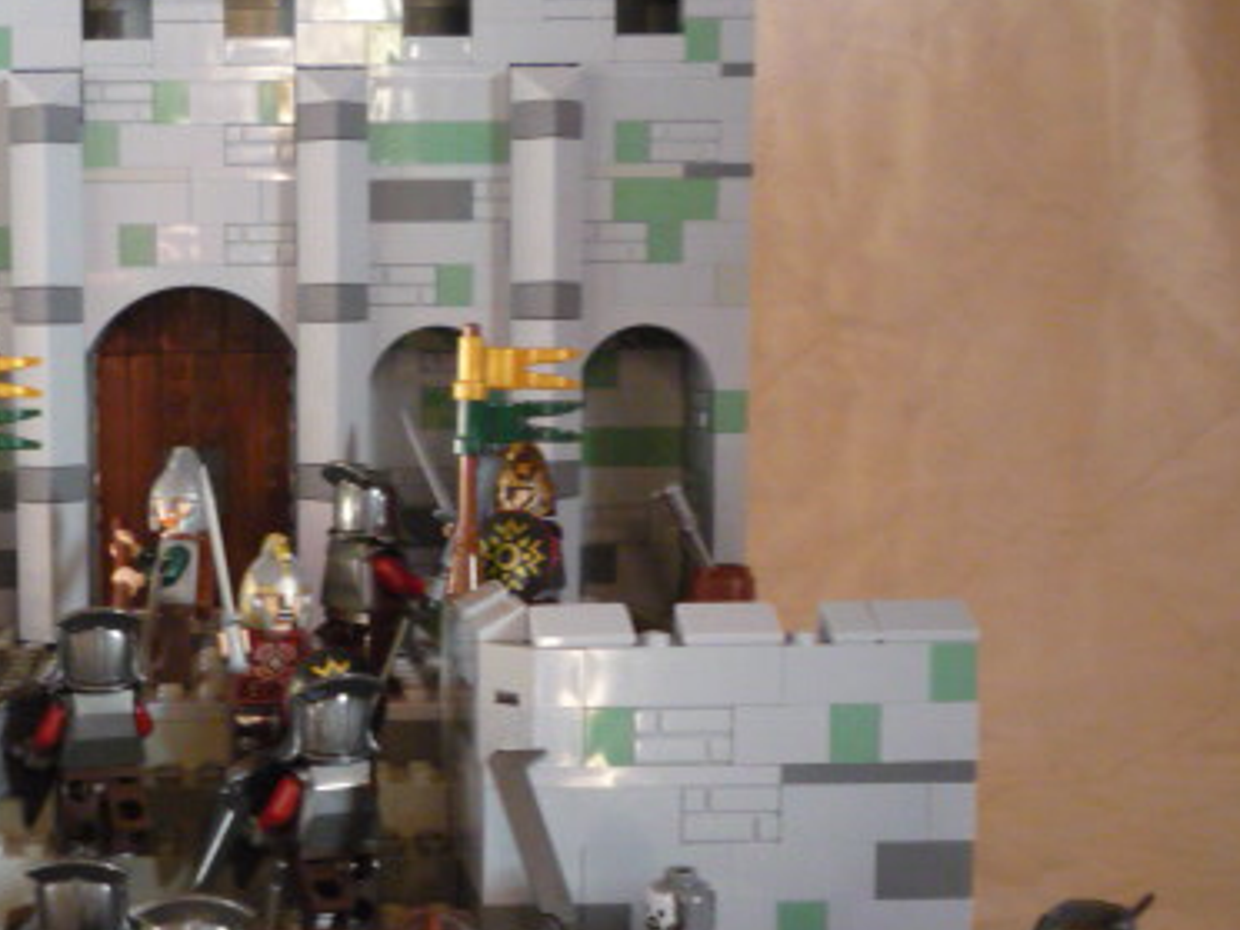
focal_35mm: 55
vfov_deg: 26.5
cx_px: 190
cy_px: 593
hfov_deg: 33.6
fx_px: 1970
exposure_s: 1/30
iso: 400
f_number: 3.3
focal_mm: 5.2
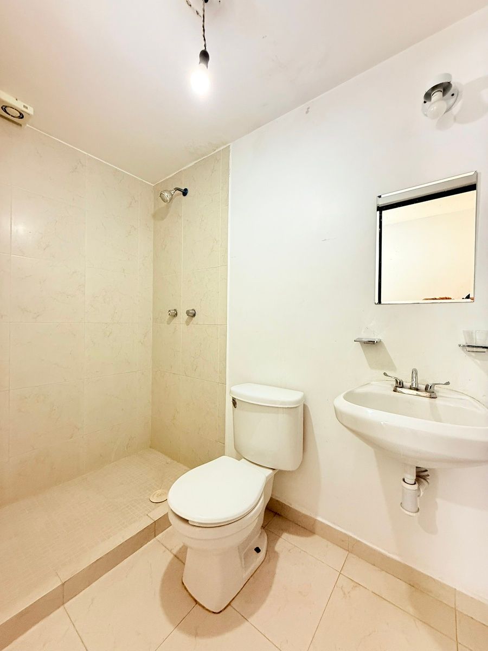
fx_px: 263
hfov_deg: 85.7
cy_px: 326
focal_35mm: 14
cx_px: 244
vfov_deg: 102.1
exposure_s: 1/60
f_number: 2.2
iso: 500
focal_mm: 2.22
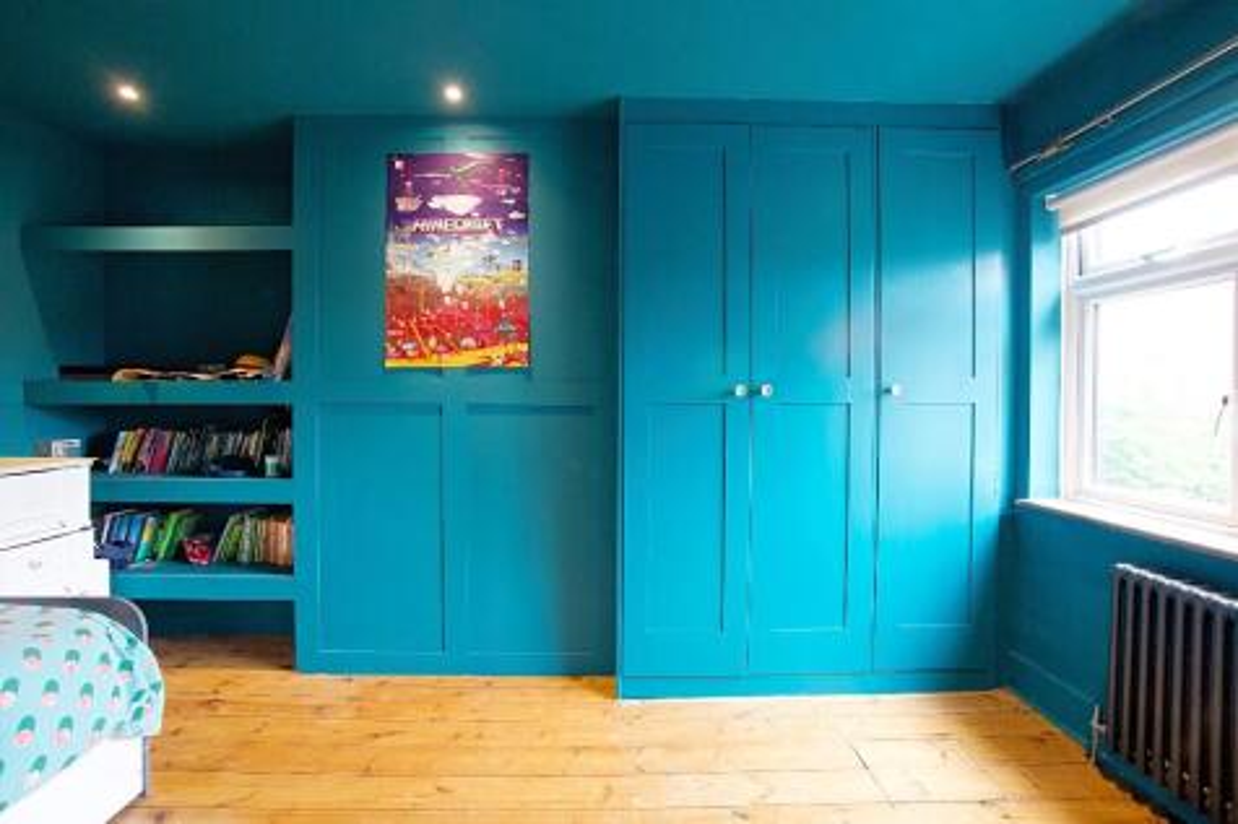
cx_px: 619
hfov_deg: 100.4
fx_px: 516
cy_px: 412
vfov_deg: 77.3
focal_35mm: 15
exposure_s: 1/160
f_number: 4
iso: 2500
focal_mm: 10
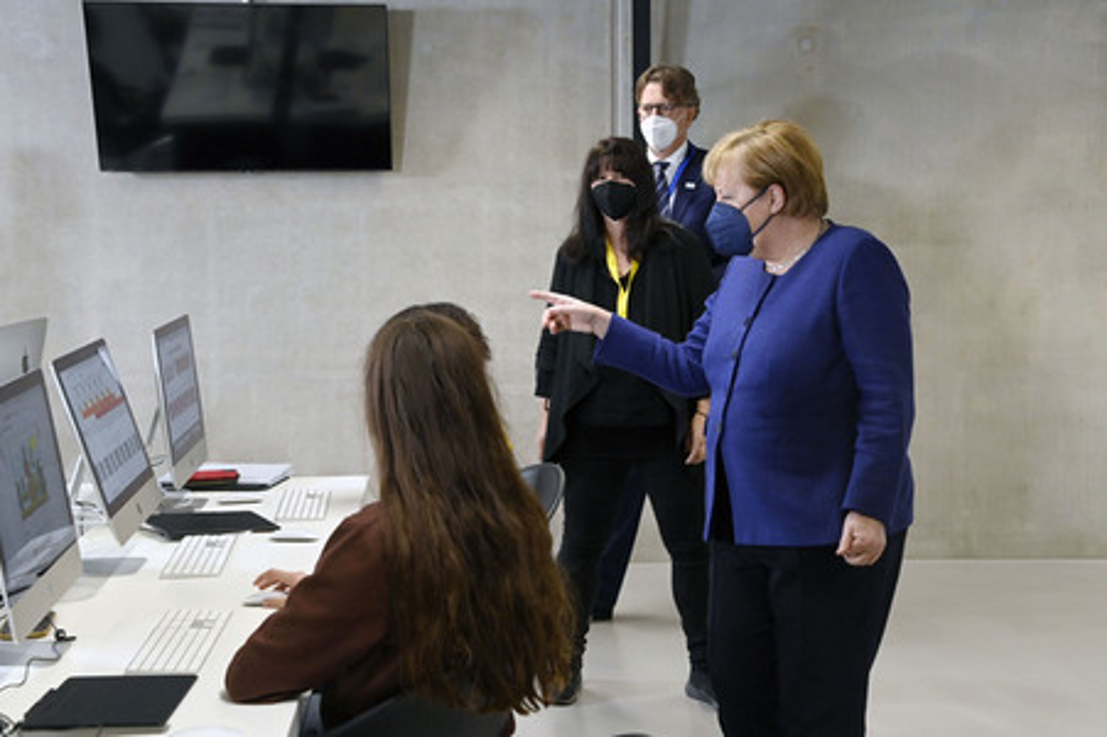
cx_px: 554
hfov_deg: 35.7
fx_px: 1721
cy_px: 368
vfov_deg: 24.2
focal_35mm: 56
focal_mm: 56
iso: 6400
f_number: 9
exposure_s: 1/250
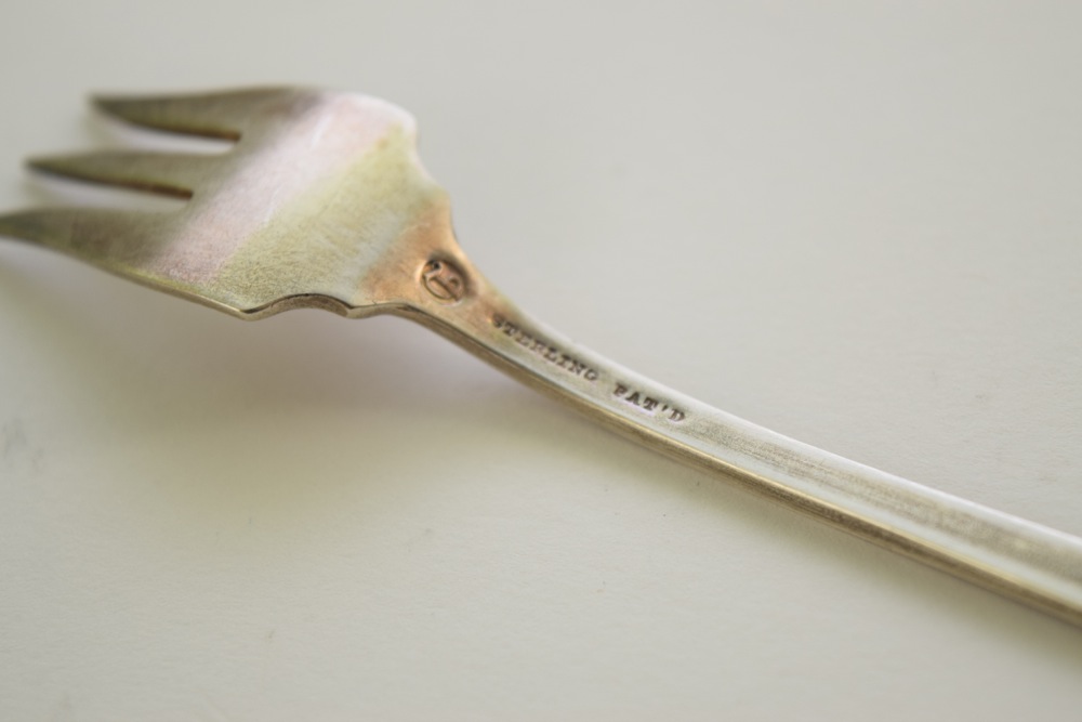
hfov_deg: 24.6
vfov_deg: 16.6
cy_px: 361
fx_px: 2480
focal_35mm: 82
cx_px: 541
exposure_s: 1/125
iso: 450
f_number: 5.6
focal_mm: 55
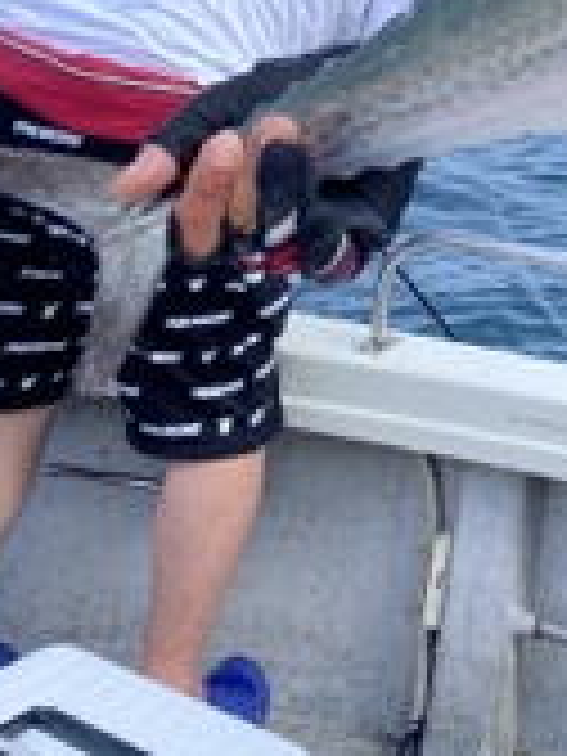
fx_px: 1354
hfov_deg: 22.3
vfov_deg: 30.0
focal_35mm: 62
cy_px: 86
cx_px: 626
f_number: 1.8
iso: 32
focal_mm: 4.25
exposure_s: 1/1678
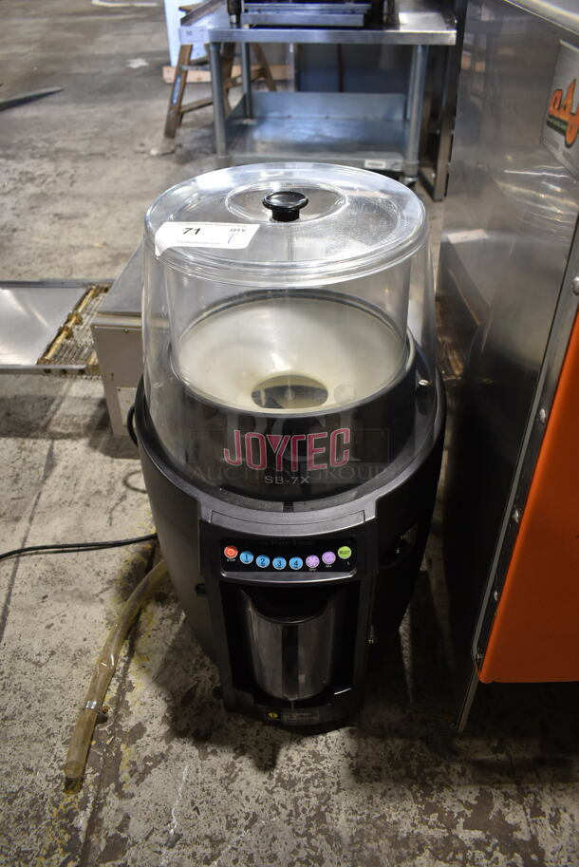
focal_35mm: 27
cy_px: 434
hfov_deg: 48.0
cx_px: 290
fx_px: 650
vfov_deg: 67.3
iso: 640
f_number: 3.5
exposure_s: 1/30
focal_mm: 18
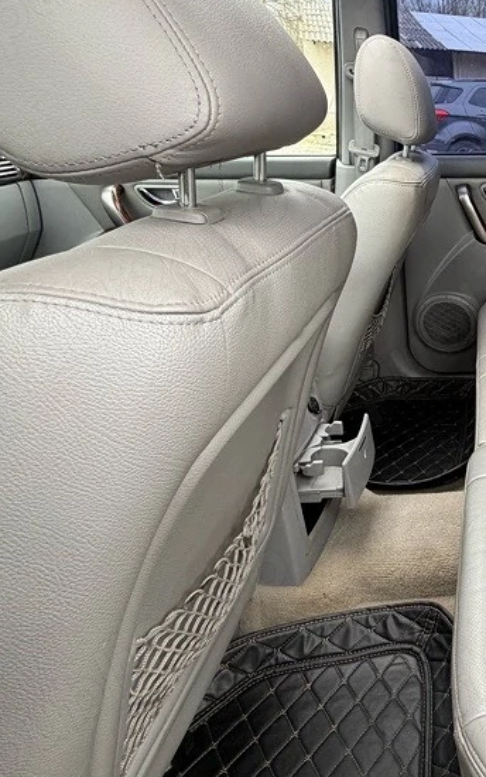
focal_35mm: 27
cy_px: 307
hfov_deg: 35.4
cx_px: 595
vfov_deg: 67.6
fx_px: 572
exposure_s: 1/121
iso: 80
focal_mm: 2.22
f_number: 2.2
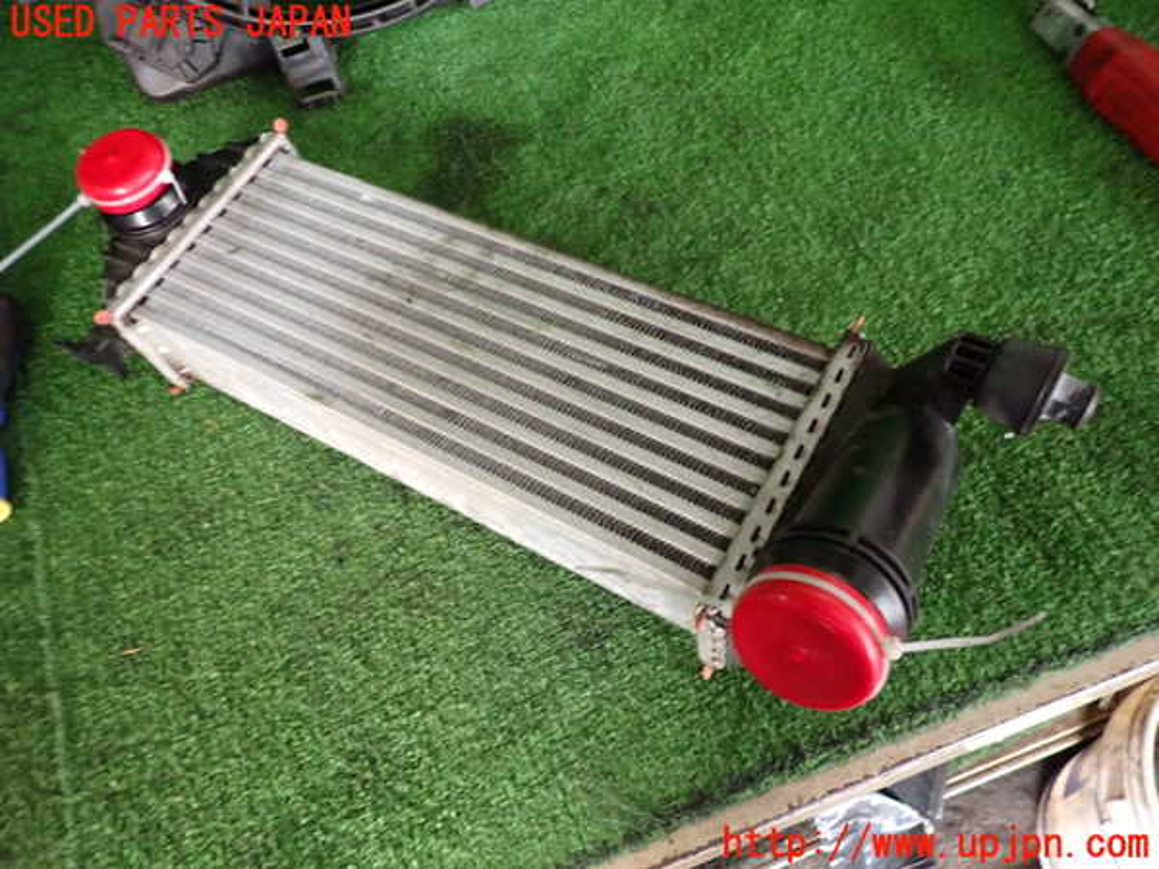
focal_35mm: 25
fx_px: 837
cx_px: 580
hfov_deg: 69.4
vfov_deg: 54.9
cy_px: 434
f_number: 2
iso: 800
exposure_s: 1/25
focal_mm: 4.5
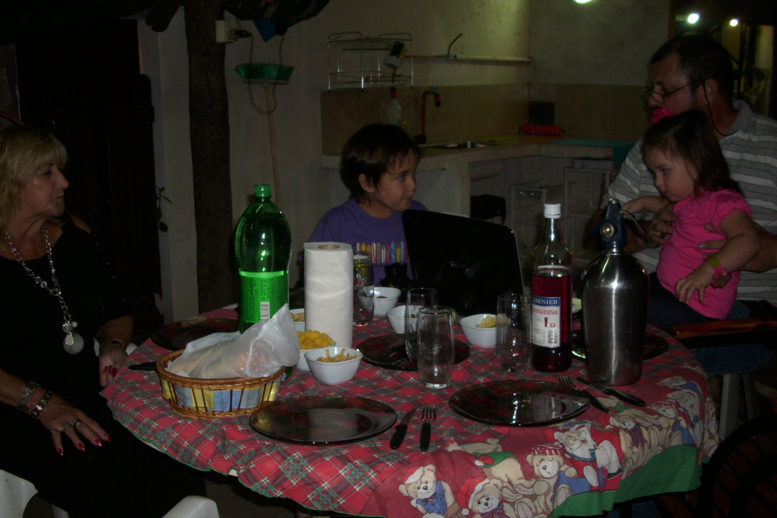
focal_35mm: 36
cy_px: 260
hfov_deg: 53.1
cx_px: 384
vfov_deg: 36.9
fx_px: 777
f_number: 2.8
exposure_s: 1/30
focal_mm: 6.2
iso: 50
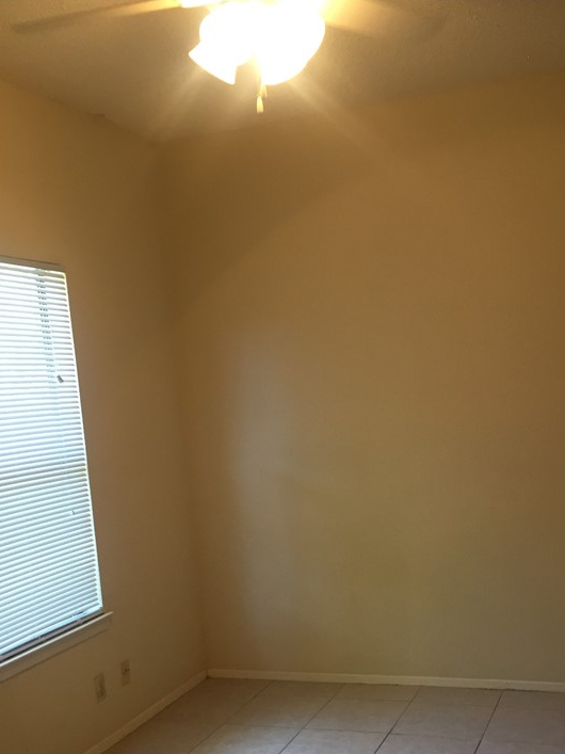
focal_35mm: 42
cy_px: 543
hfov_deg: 34.3
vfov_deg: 43.7
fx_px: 914
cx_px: 319
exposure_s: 1/30
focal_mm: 4.15
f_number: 2.2
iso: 64
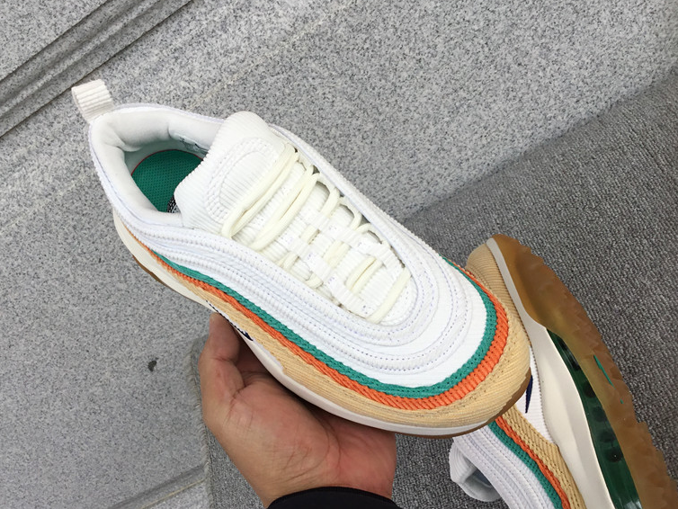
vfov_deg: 38.7
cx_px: 303
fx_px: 725
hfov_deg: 50.0
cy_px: 276
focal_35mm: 37
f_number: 2.4
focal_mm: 3.3
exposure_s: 1/351
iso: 25
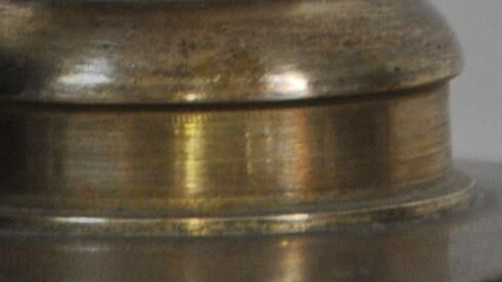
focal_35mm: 1080
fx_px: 14379
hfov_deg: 2.0
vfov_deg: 1.1
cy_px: -426
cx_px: 91
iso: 900
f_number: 5.6
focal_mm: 105
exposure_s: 1/125
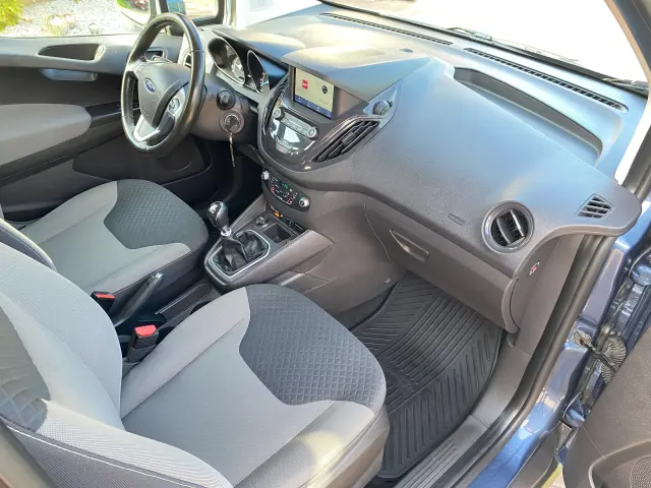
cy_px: 244
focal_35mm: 26
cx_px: 326
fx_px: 489
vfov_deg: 53.1
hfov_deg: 67.3
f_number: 1.8
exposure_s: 1/60
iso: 125
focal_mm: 4.25
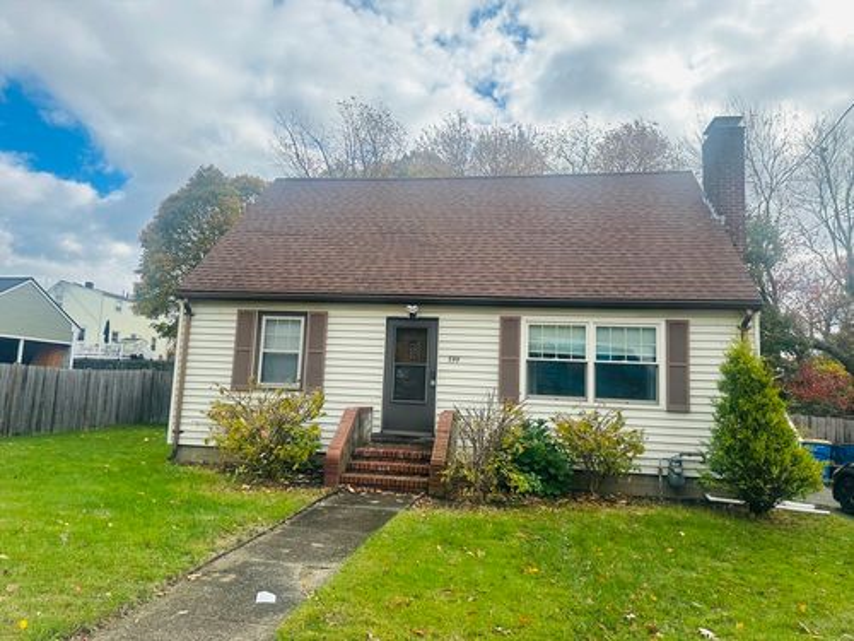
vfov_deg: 56.8
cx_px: 427
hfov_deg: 71.6
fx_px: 592
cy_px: 320
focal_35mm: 24
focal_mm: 6.86
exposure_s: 1/2882
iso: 80
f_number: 1.78
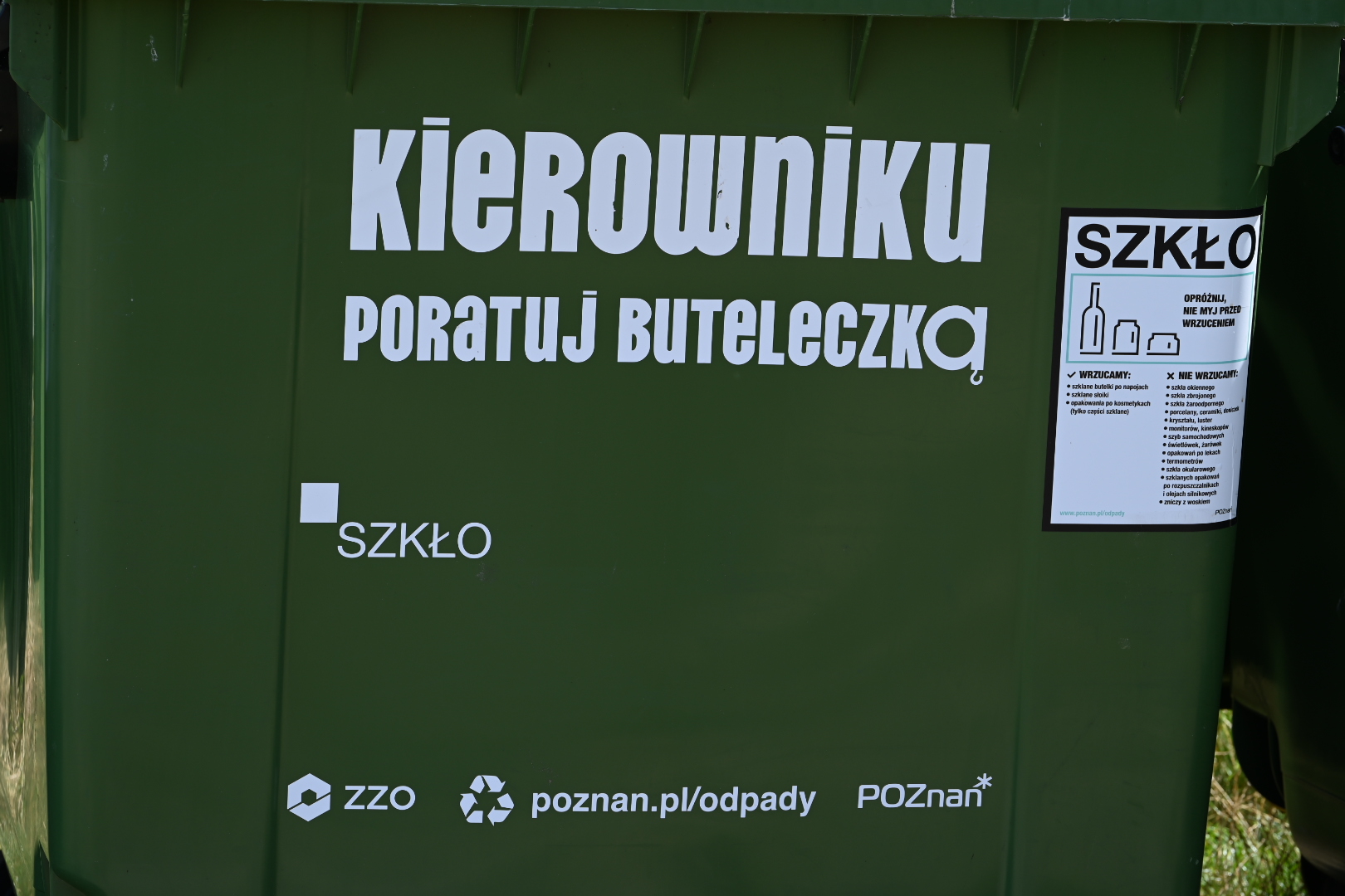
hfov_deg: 14.7
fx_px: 5230
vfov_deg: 9.8
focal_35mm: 140
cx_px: 672
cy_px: 448
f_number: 8
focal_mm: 140
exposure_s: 1/125
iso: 100
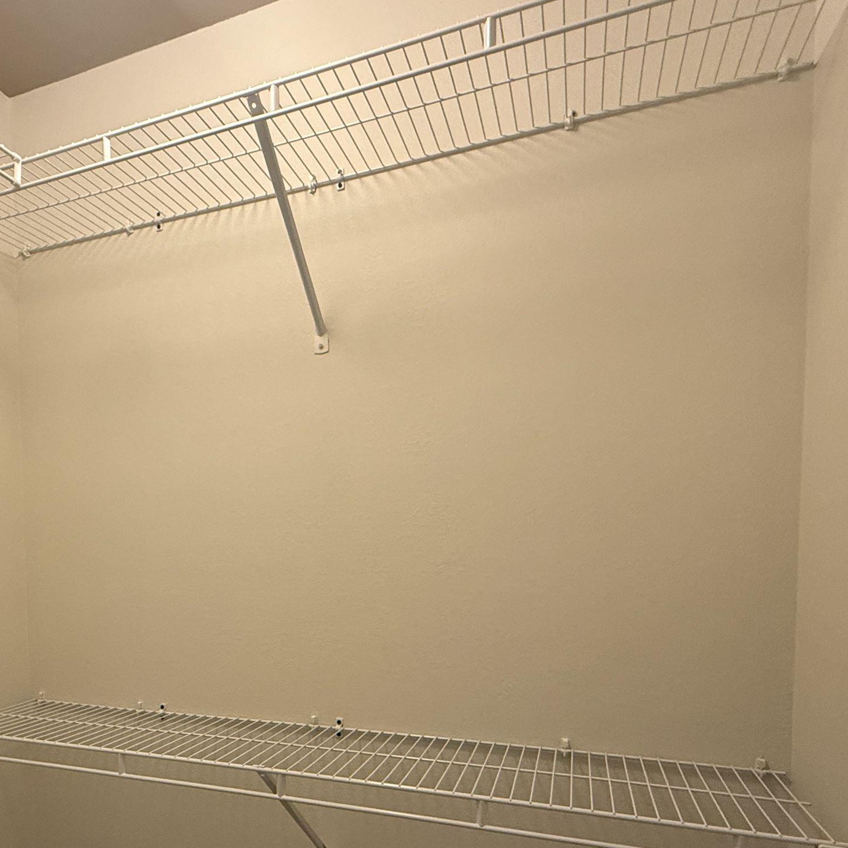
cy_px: 600
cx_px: 263
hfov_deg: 59.1
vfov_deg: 58.8
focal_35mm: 26
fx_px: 721
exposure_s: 1/120
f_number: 2.2
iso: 250
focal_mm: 2.22
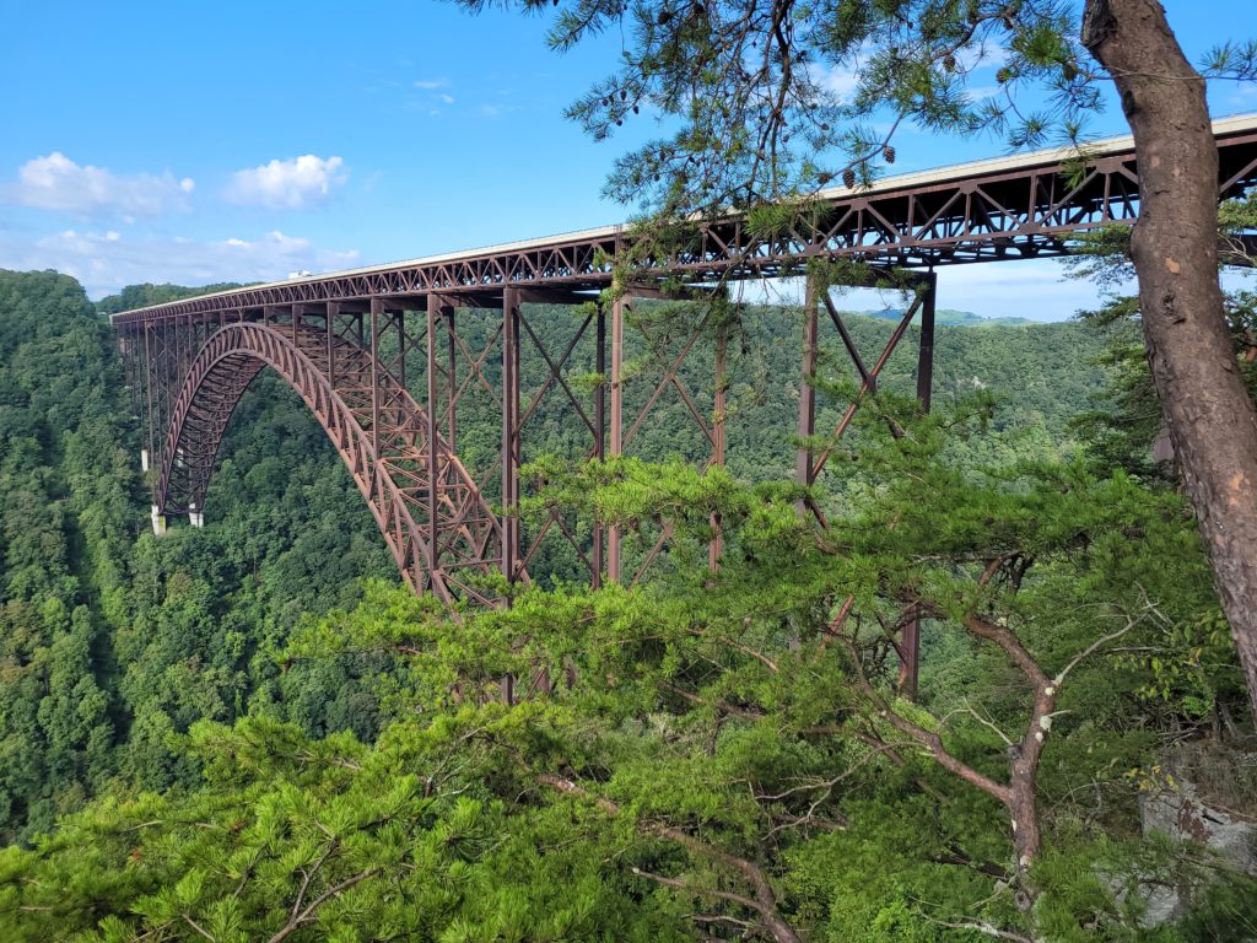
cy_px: 472
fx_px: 944
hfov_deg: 67.3
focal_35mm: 26
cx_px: 628
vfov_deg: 53.1
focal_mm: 5.4
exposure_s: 1/978
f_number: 1.8
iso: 40
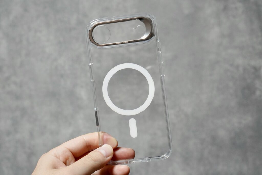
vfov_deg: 25.8
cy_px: 88
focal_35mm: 52
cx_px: 131
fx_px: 382
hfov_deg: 37.8
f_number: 5.6
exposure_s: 1/60
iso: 1250
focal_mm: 35
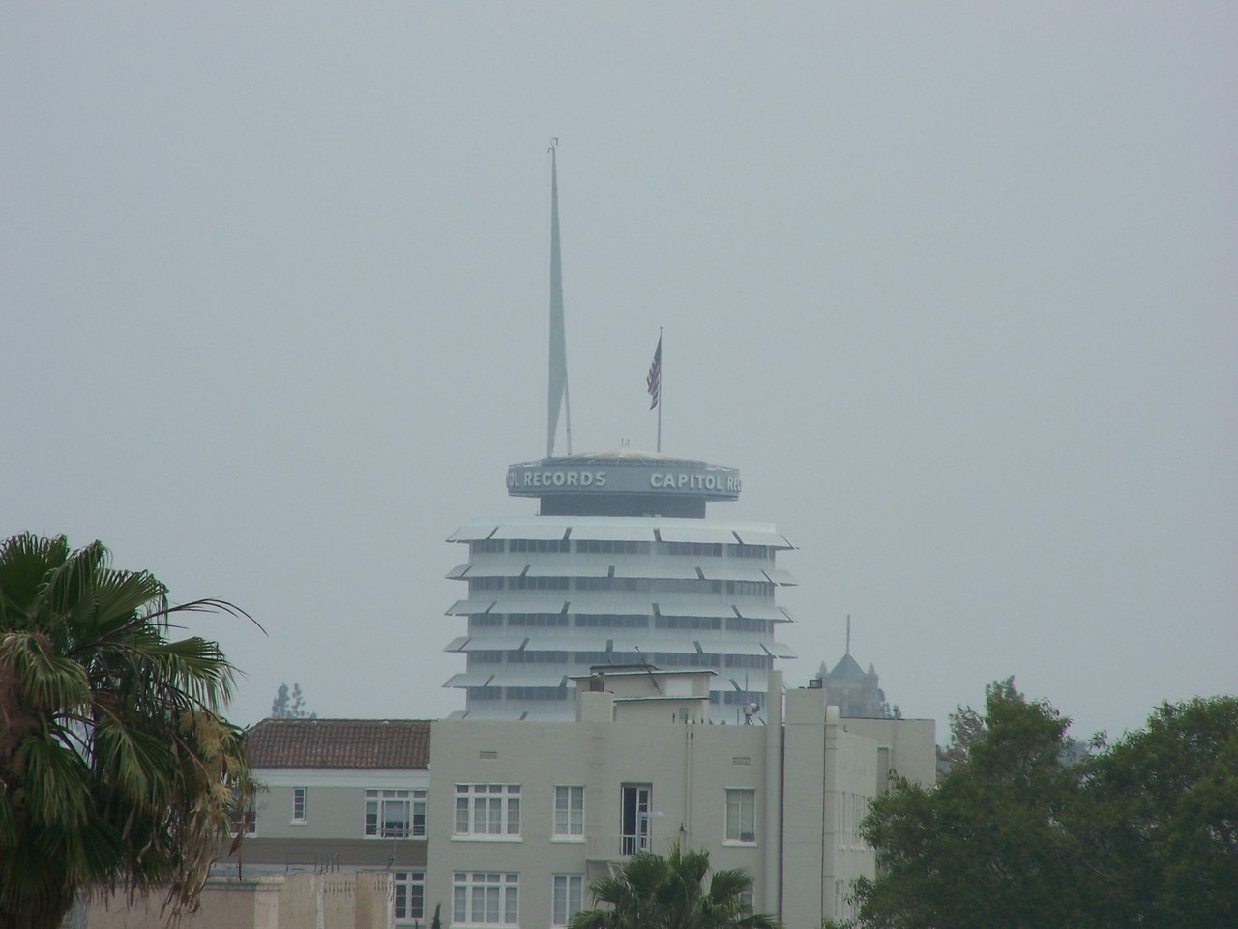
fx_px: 13595
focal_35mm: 380
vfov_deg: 3.9
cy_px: 464
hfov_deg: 5.2
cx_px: 619
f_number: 7.1
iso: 80
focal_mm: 63
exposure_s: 1/500
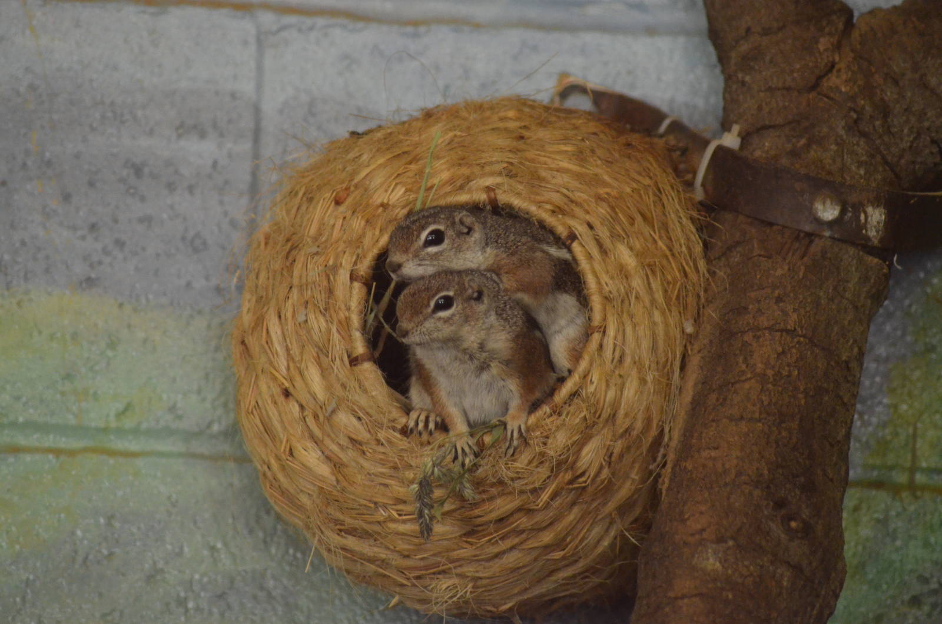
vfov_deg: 4.6
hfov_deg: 6.9
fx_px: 7834
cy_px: 312
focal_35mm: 300
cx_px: 471
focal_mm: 200
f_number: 4.8
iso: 3200
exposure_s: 1/250
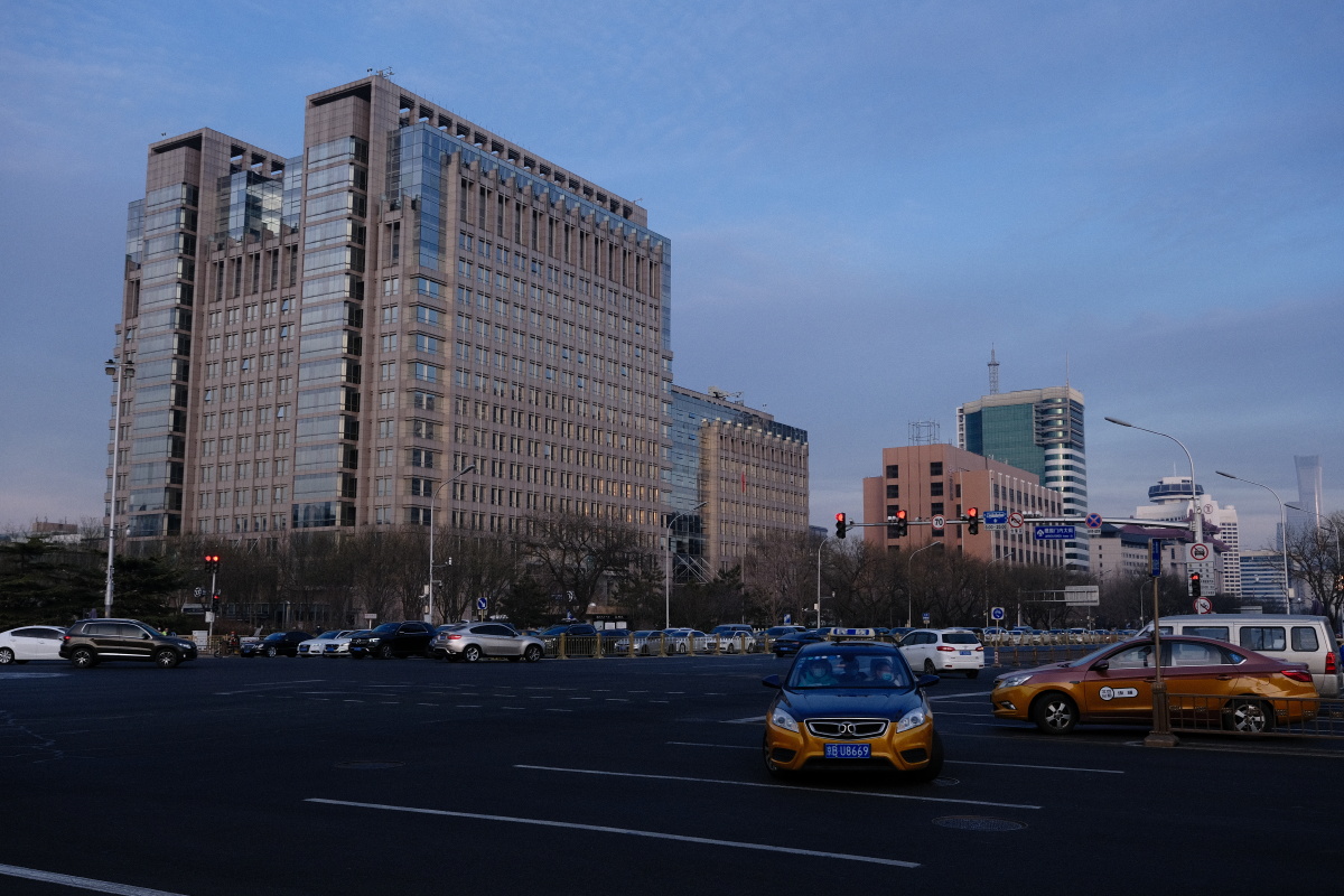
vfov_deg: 41.1
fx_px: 1195
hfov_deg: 58.7
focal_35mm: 32
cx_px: 672
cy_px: 448
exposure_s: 1/450
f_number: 5.6
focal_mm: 21.2
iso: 640
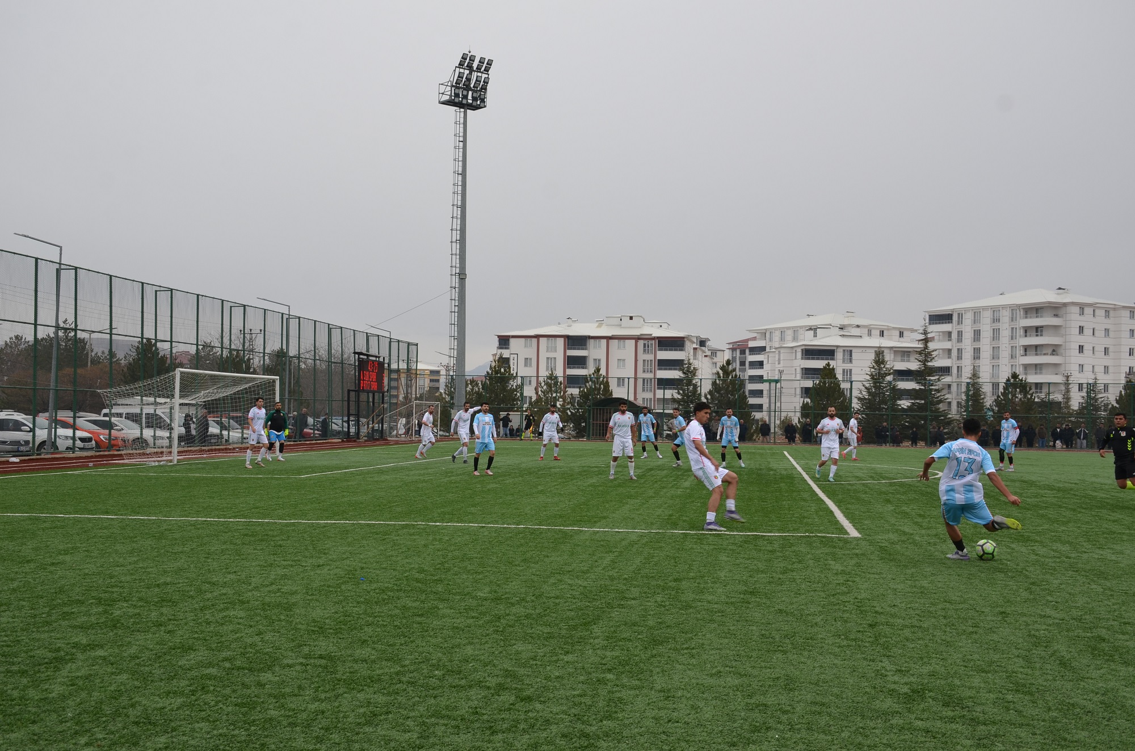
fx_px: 1274
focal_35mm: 40
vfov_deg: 32.9
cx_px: 568
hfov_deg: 48.0
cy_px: 376
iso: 160
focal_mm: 27
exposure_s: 1/250
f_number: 8
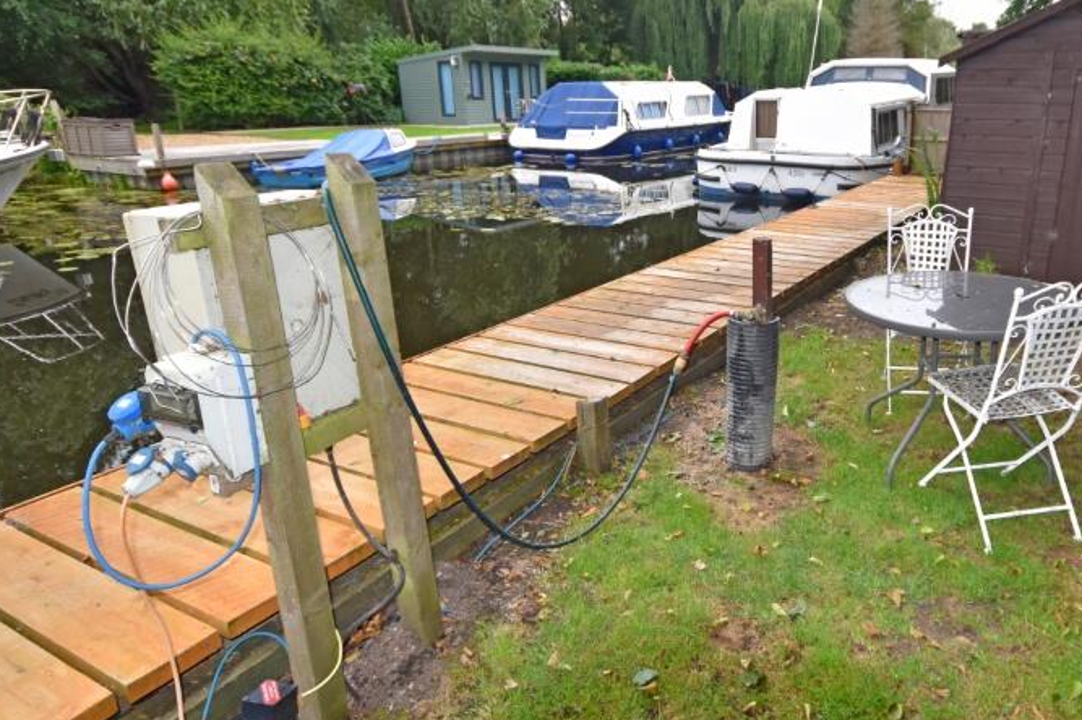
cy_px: 293
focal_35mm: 23
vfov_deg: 54.7
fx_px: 691
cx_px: 715
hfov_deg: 73.9
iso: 500
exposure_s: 1/125
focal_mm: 10
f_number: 5.6
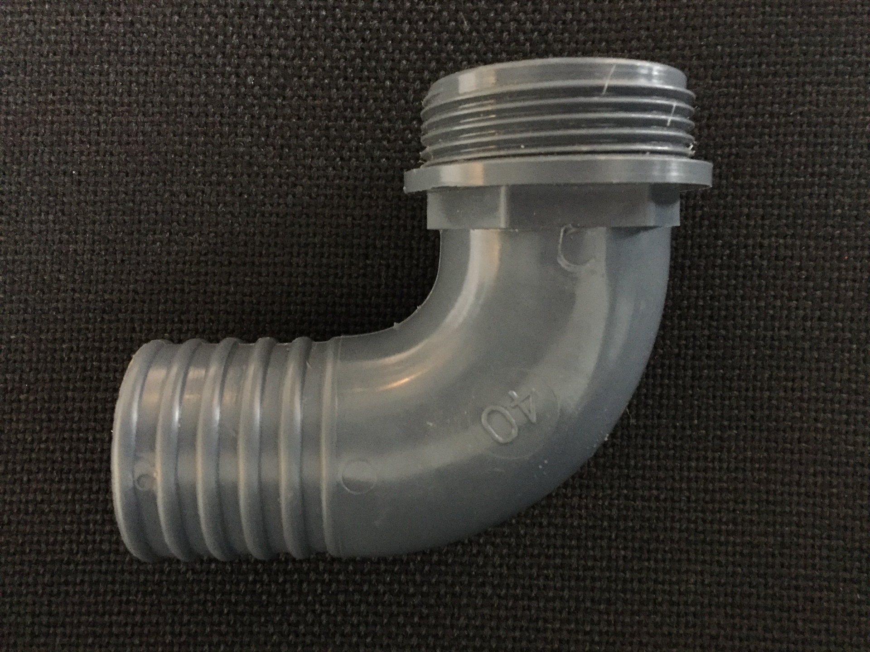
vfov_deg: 48.2
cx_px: 435
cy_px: 326
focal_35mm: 29
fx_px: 729
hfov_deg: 61.7
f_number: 2.2
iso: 320
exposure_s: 1/17
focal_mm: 4.15
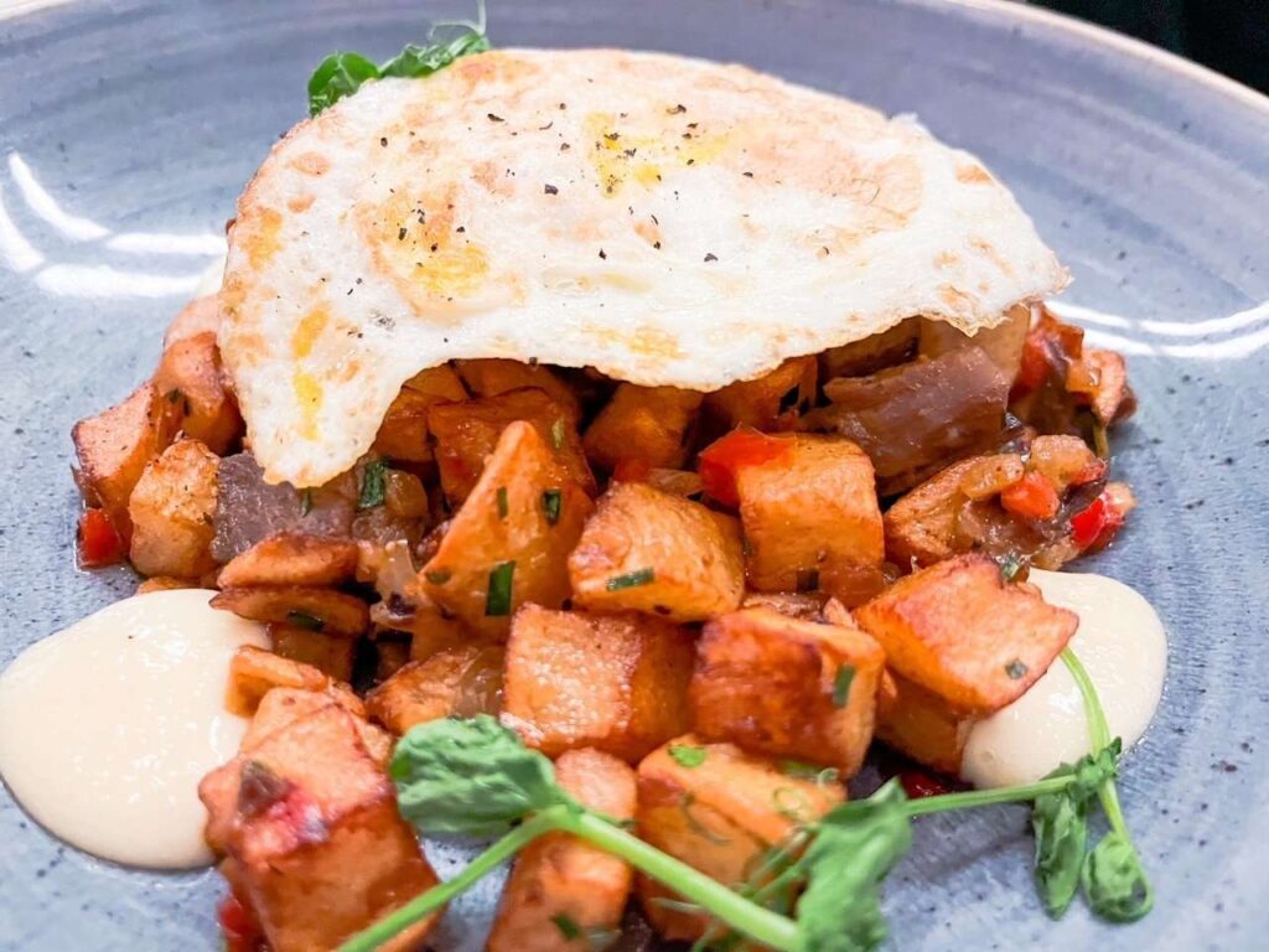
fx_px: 953
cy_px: 476
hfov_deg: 67.3
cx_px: 634
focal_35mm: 26
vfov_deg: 53.1
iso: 500
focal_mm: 5.1
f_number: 1.6
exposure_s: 1/60
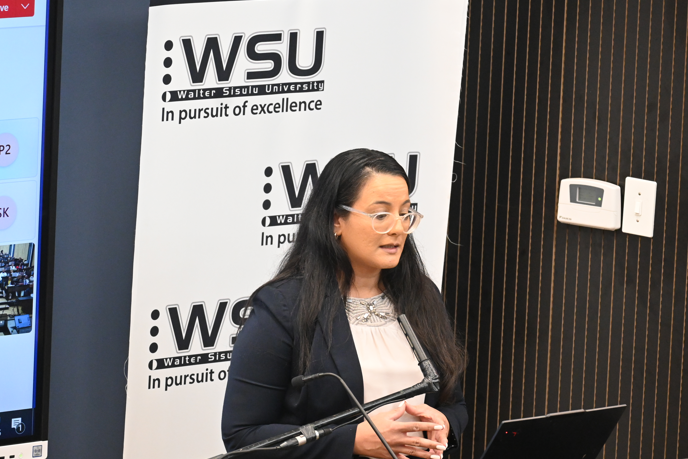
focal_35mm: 234
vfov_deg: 5.9
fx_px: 4464
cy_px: 277
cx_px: 353
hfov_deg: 8.8
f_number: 5.3
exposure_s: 1/80
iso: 3200
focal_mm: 125
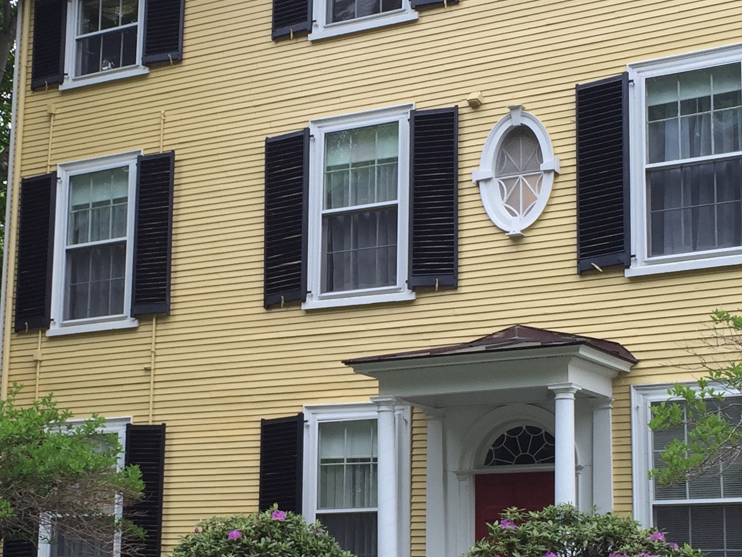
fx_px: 1608
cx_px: 234
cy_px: 359
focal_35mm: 75
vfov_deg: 19.6
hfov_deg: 25.8
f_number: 2.2
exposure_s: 1/250
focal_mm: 4.15
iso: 32
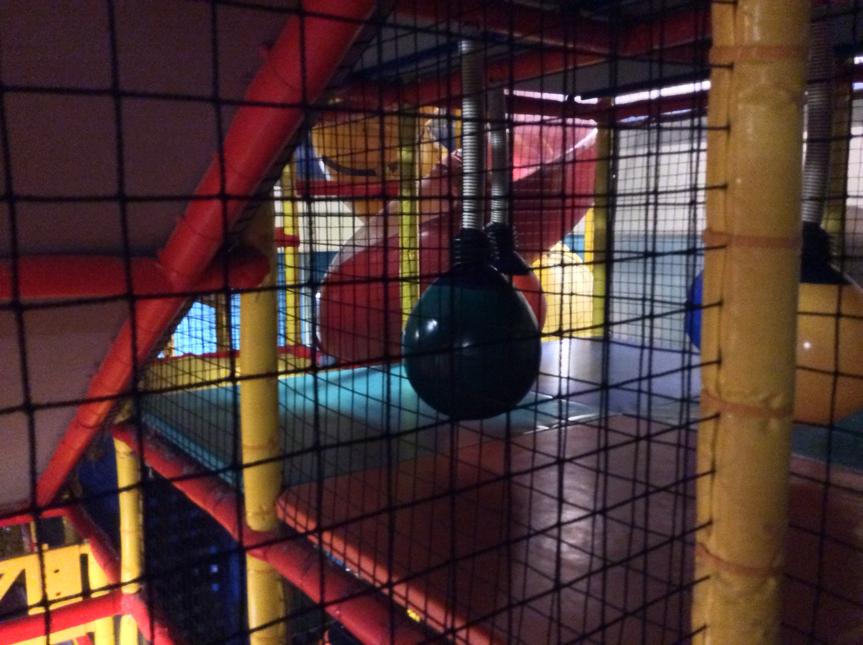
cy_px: 322
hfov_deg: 55.4
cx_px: 432
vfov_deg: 42.8
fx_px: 821
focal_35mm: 33
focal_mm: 3.3
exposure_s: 1/15
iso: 640
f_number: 2.4
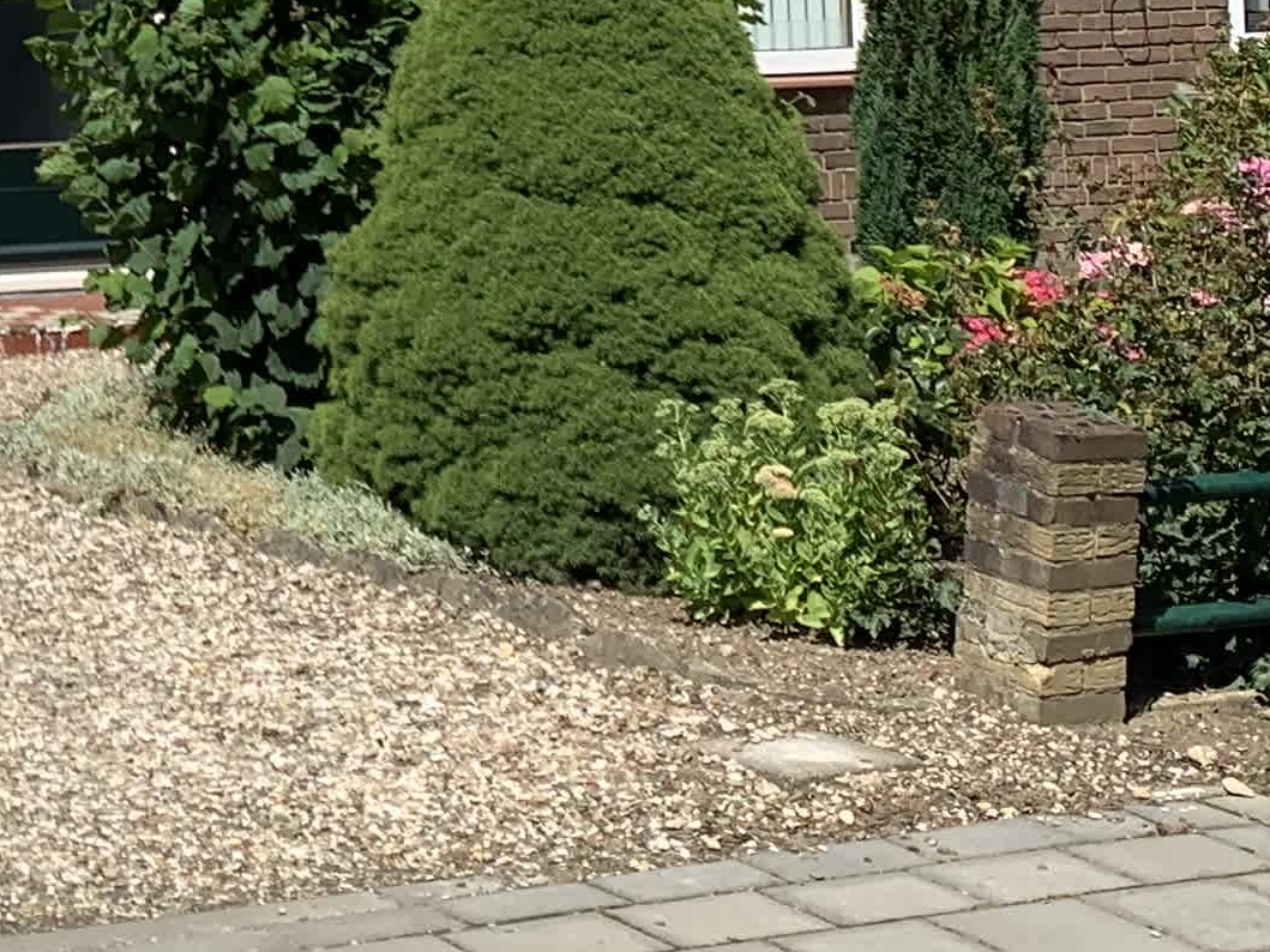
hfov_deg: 18.3
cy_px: -217
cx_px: -459
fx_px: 3632
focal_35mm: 99
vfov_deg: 14.4
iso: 25
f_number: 1.8
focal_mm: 4.2
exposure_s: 1/2481
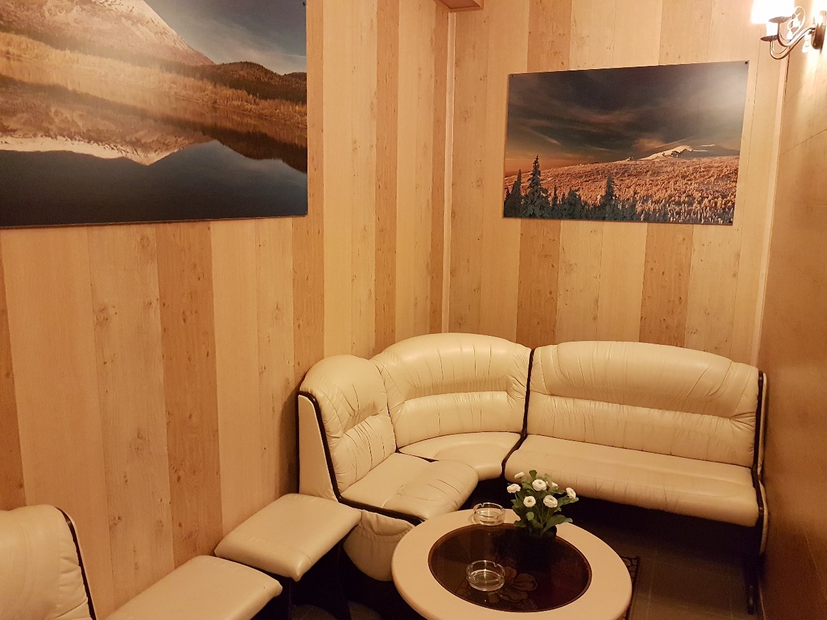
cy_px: 310
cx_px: 414
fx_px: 621
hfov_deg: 67.3
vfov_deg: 53.1
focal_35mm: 26
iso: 800
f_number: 1.7
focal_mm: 4.2
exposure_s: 1/50
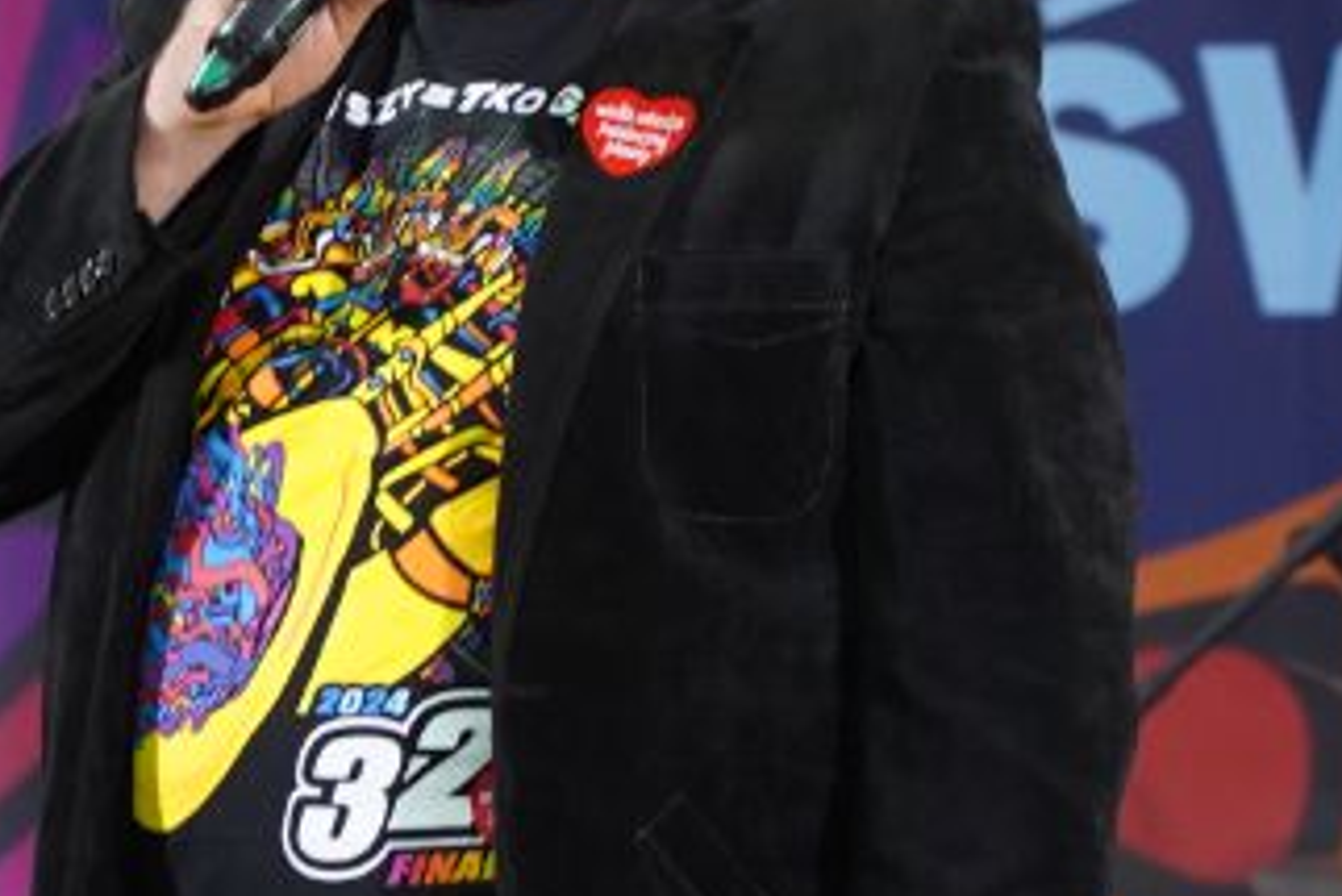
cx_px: -567
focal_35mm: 424
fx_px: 15812
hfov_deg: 4.8
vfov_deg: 3.2
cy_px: 423
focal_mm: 105
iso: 2000
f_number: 4.5
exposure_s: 1/100
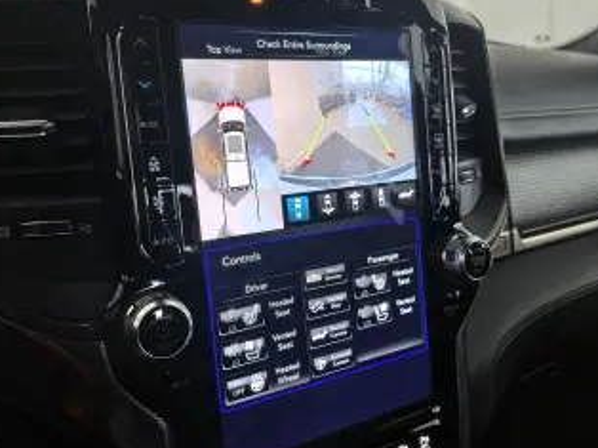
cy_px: 208
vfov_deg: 45.4
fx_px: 535
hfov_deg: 58.4
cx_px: 299
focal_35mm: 31
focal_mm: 6.98
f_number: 2
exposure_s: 1/60
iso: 400
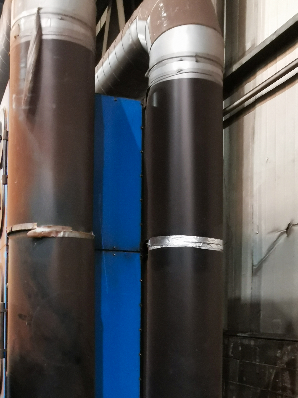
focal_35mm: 40
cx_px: 109
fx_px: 459
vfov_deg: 45.0
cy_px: 303
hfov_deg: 35.7
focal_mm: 2.26
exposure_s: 1/20
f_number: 2.2
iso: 500
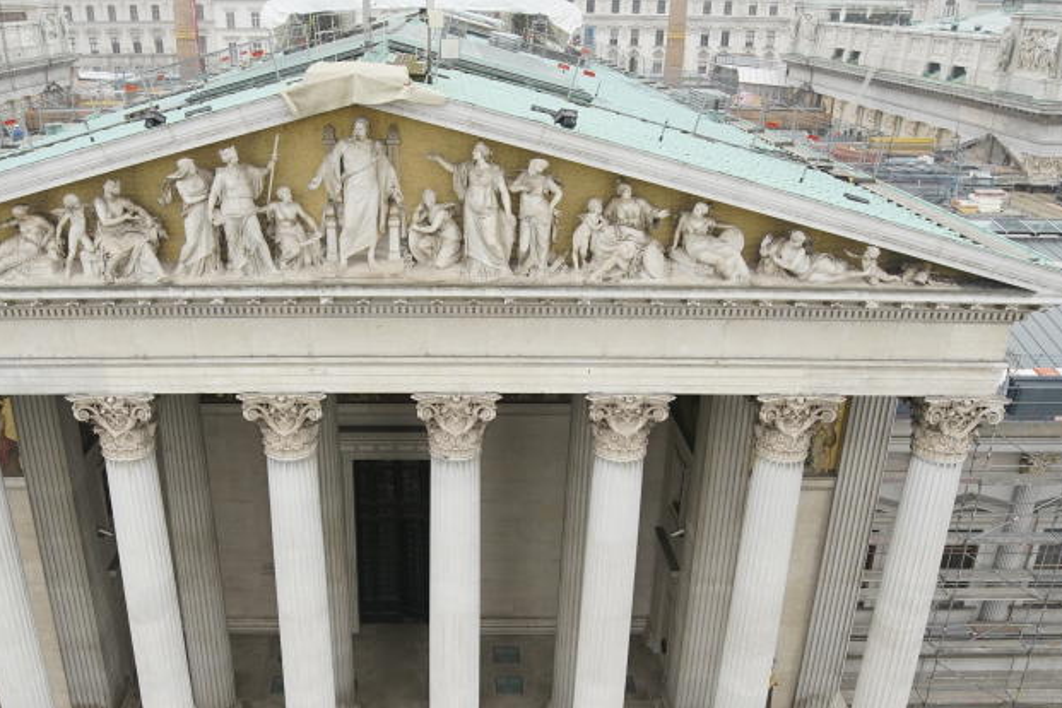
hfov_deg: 57.0
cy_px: 481
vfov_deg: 39.4
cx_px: 458
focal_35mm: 33
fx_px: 973
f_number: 5.6
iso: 1000
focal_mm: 16
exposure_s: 1/500
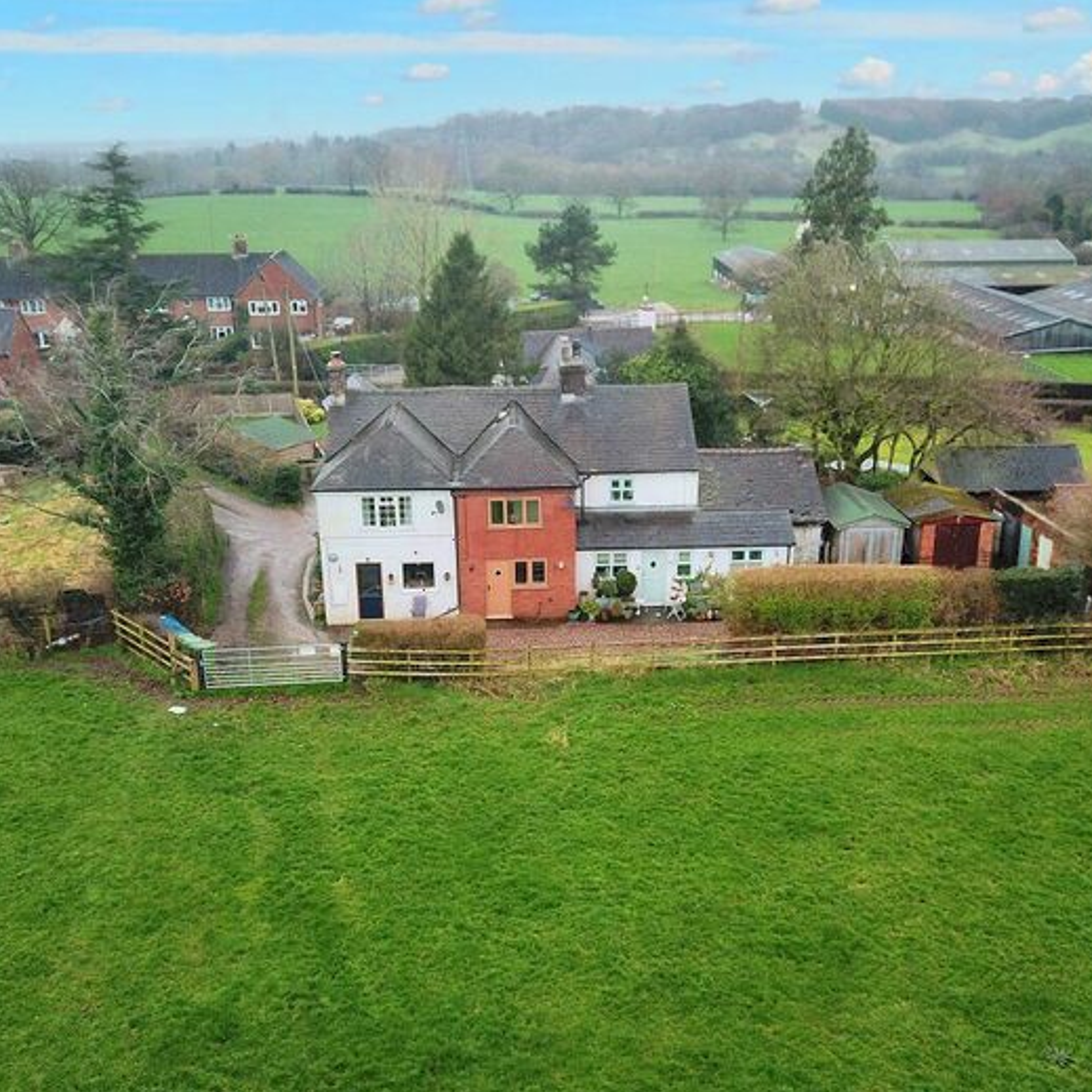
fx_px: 1106
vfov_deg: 52.5
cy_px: 548
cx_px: 547
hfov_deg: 52.5
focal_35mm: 31
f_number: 2.2
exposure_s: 1/50
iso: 153
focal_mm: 4.7
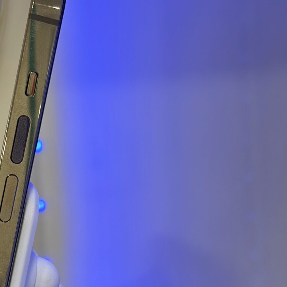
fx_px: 976
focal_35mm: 104
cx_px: 65
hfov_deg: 16.6
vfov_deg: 16.6
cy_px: 243
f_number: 1.78
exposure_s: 1/50
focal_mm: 6.86
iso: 160
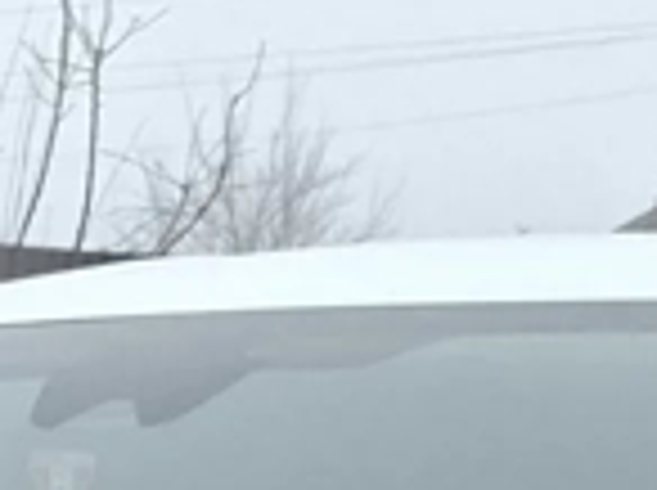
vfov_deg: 7.8
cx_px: -486
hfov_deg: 11.7
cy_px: 1605
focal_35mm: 158
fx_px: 2994
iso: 50
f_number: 1.8
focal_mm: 5.54
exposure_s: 1/149
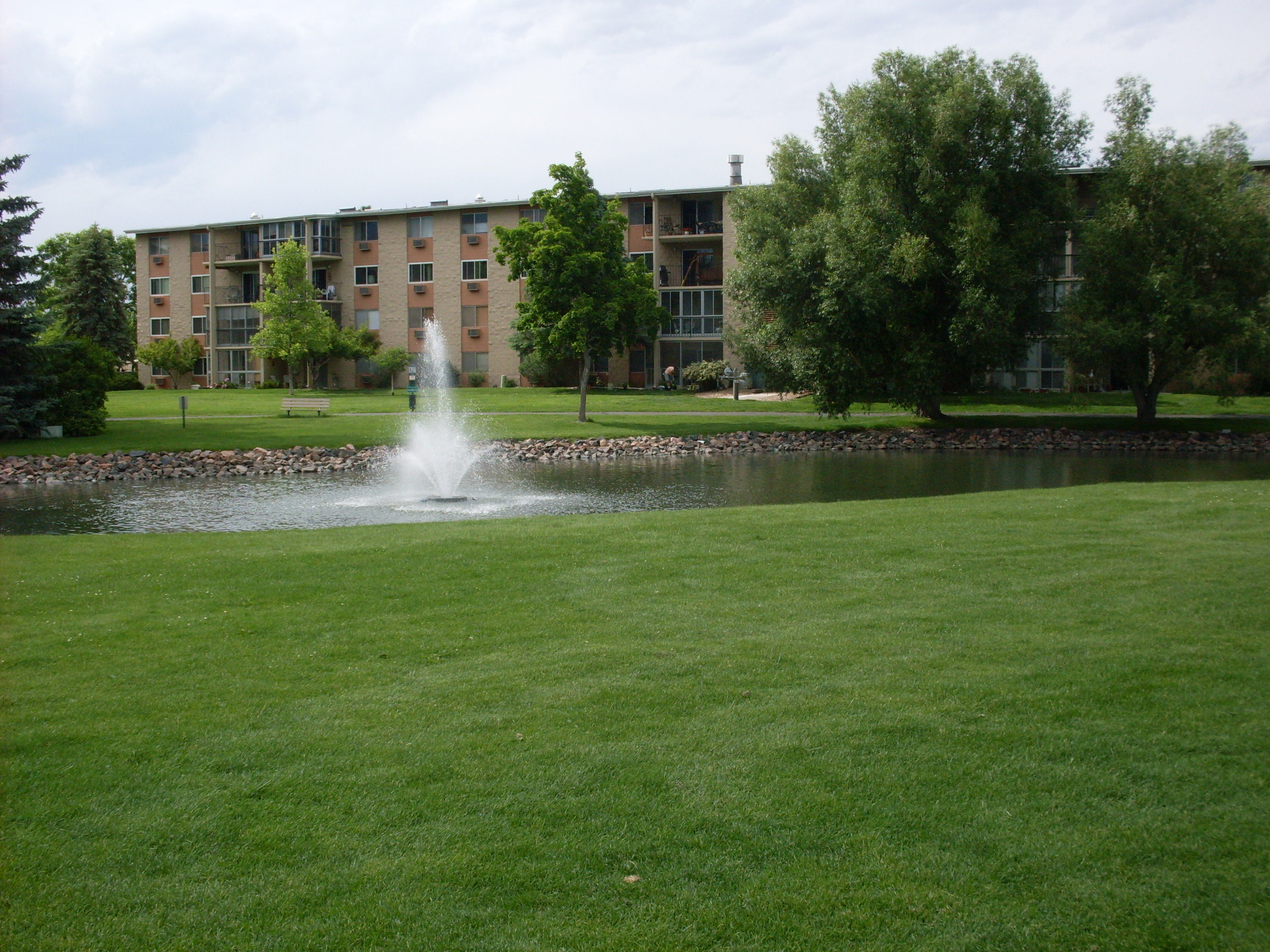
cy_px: 476
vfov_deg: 37.7
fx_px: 1394
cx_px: 635
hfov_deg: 49.0
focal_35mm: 38
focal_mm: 6.3
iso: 80
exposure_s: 1/180
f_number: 8.4
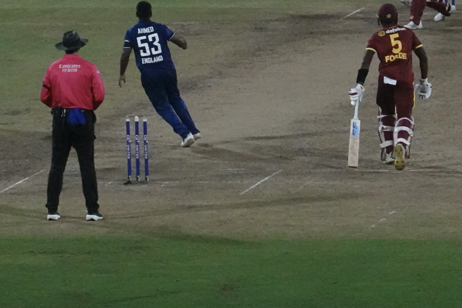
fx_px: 4594
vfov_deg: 3.8
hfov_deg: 5.8
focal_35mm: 358
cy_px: 73
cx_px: 270
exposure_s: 1/1250
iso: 4000
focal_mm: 72
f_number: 4.5
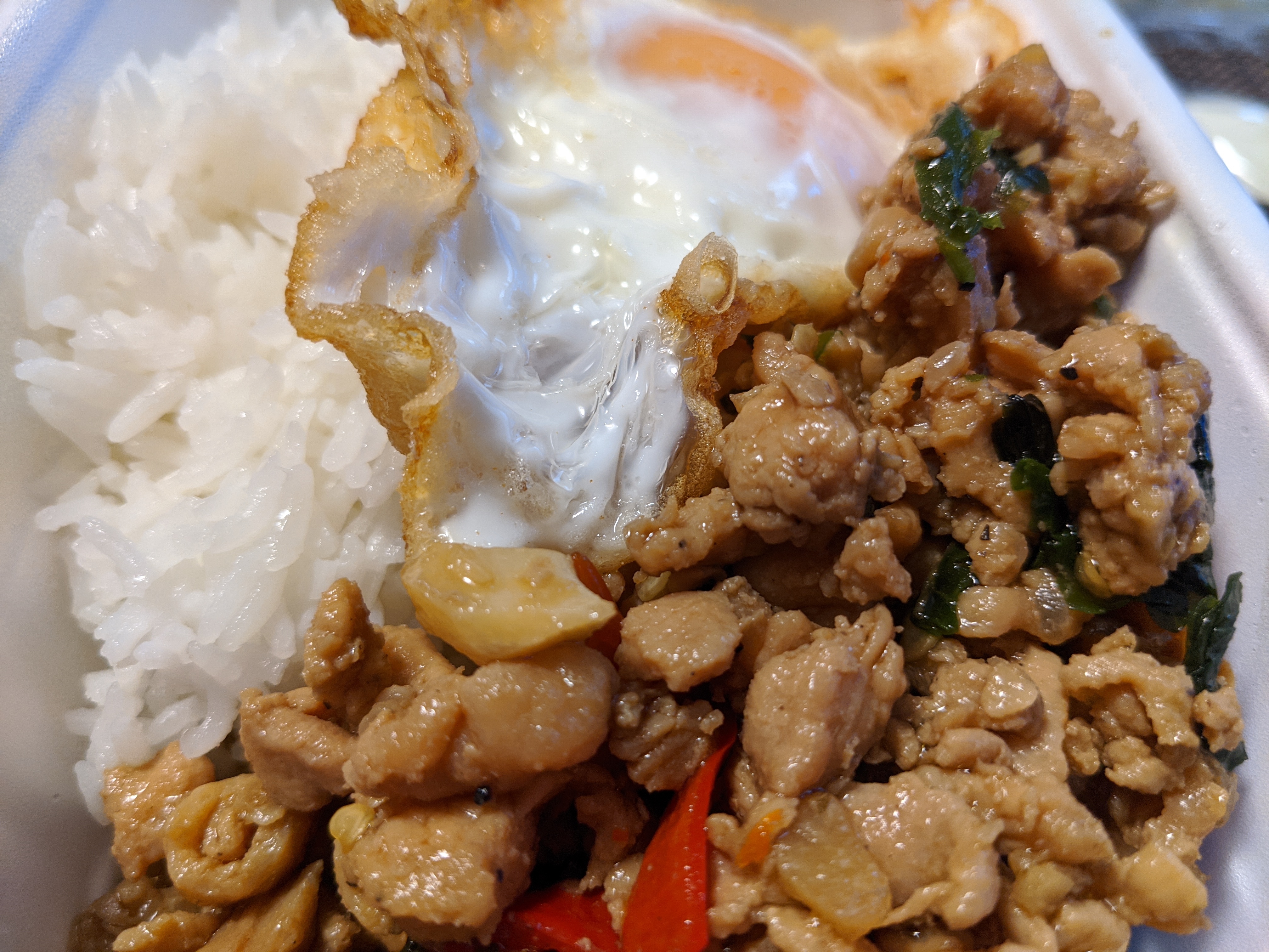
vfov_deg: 51.4
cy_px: 476
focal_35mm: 27
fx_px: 990
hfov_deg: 65.3
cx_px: 634
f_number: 1.73
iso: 136
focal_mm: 4.38
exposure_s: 1/23.8
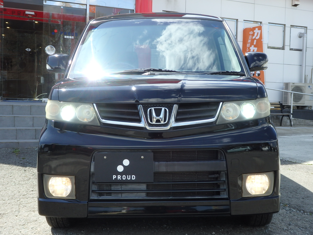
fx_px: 443
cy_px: 118
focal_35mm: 49
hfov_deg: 38.9
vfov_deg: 29.7
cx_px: 156
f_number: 4
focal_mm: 8.9
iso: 125
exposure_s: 1/500
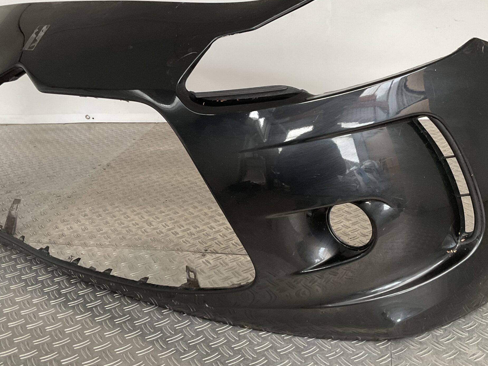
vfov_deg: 36.0
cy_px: 182
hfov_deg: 46.8
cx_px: 236
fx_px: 564
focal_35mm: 40
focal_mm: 3
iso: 125
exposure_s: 1/60
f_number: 1.8
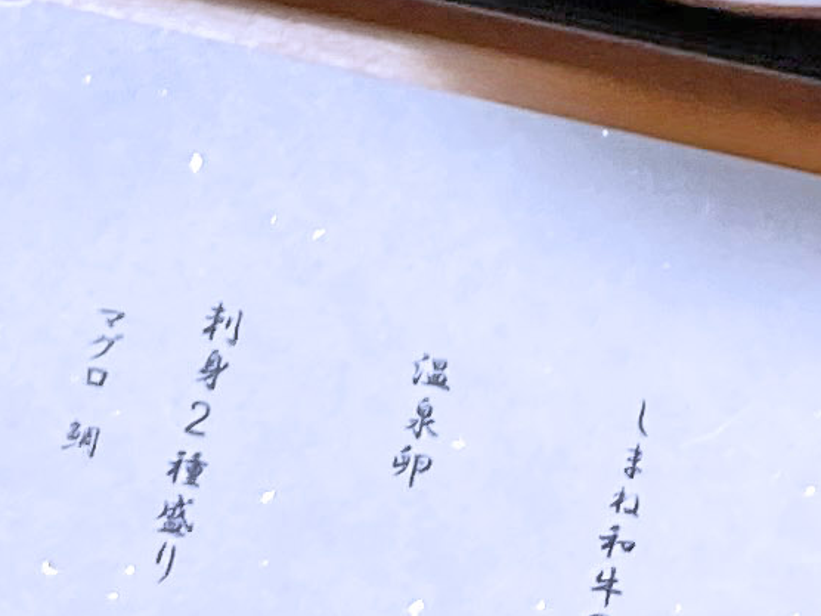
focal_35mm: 203
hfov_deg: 9.7
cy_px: -1541
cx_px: 660
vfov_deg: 6.4
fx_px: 4815
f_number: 1.8
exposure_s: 1/50
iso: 50
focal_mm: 3.99
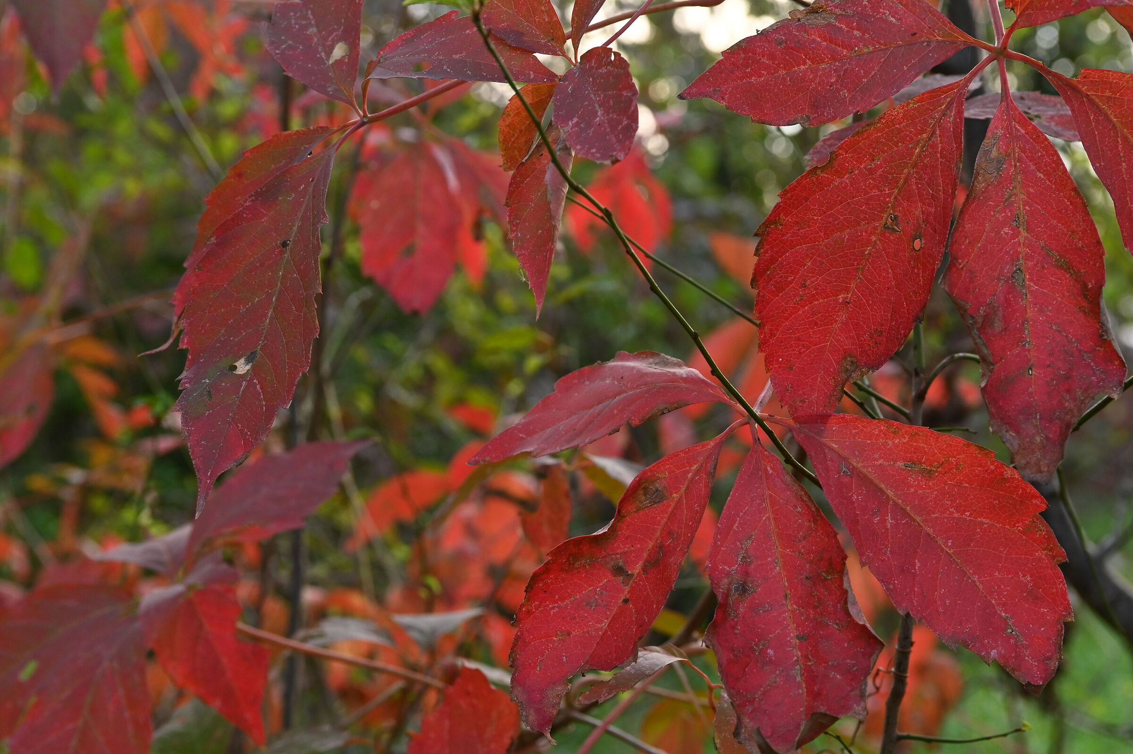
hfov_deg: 32.4
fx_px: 1950
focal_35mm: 62
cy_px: 377
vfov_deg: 21.9
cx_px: 566
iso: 900
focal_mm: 62
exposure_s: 1/60
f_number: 8
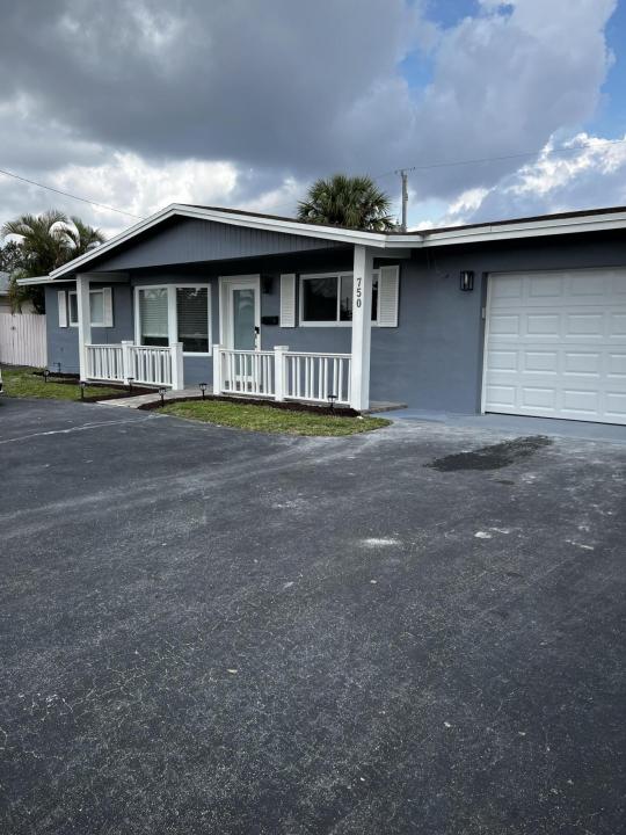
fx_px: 627
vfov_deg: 67.3
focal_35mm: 26
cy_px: 418
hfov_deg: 53.1
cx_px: 313
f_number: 1.5
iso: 50
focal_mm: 5.7
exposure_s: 1/2457
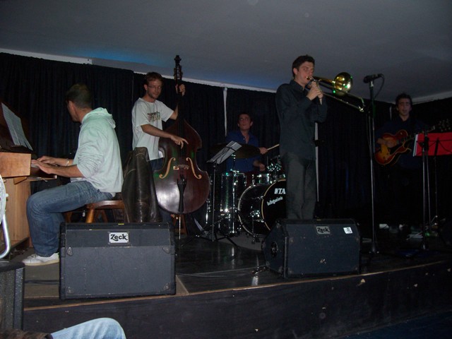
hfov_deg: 54.0
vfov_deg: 41.8
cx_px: 226
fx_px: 444
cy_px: 170
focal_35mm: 34
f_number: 2.7
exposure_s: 1/64
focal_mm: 5.6
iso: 140
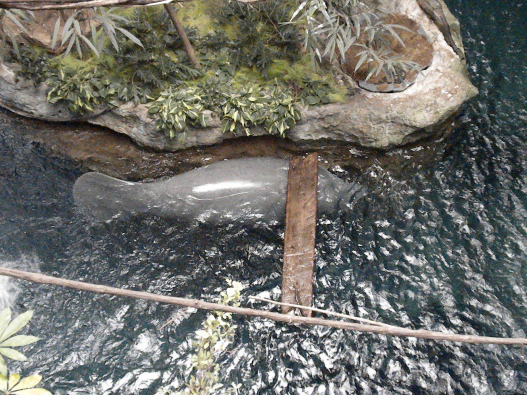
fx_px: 913
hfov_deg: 32.2
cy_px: 198
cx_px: 264
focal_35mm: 60
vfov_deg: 24.4
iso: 3200
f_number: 4.7
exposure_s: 1/144
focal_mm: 10.7
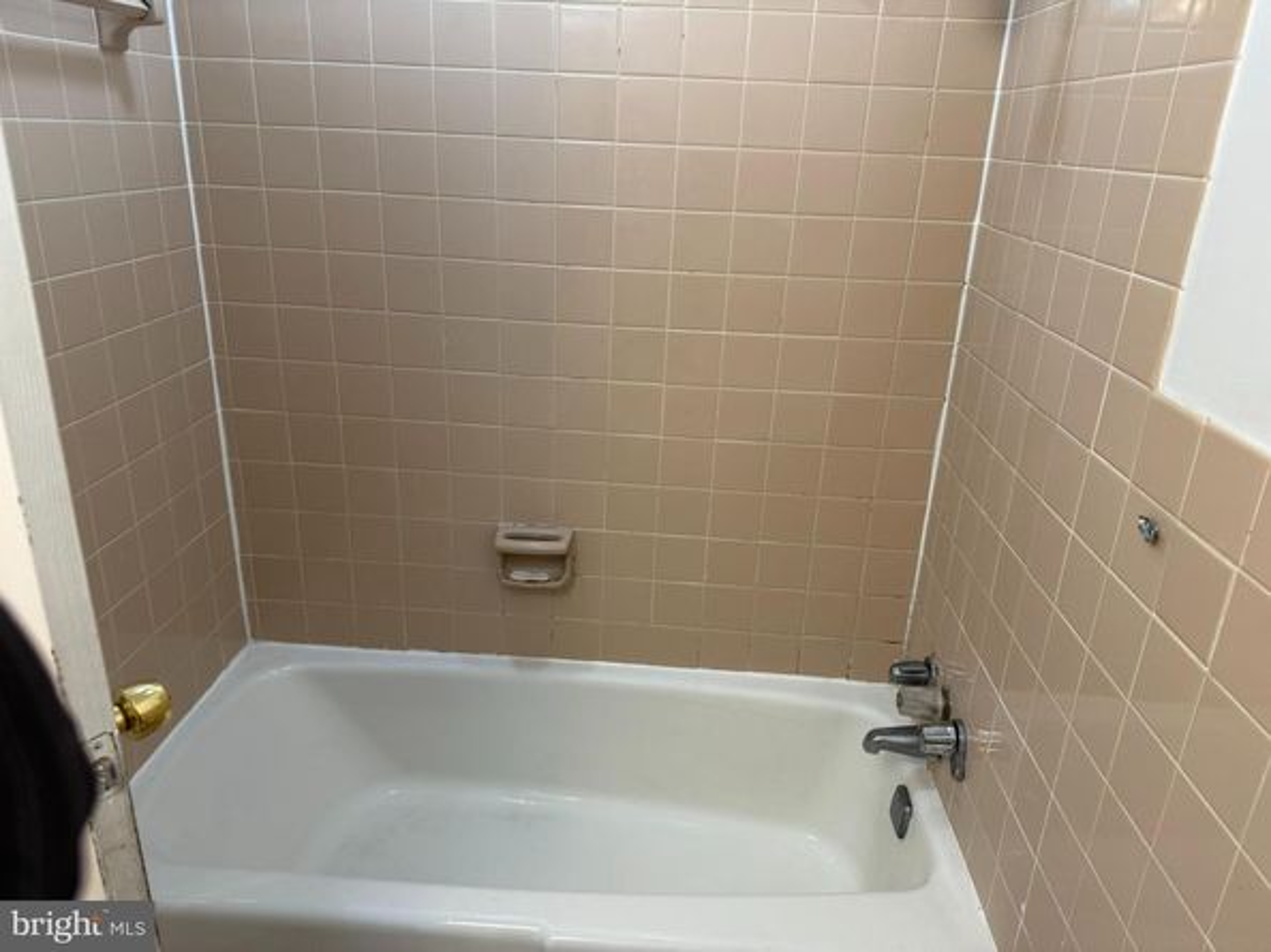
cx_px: 636
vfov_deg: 56.8
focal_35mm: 24
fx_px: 881
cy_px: 476
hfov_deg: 71.6
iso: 160
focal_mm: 6.76
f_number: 1.78
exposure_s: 1/60
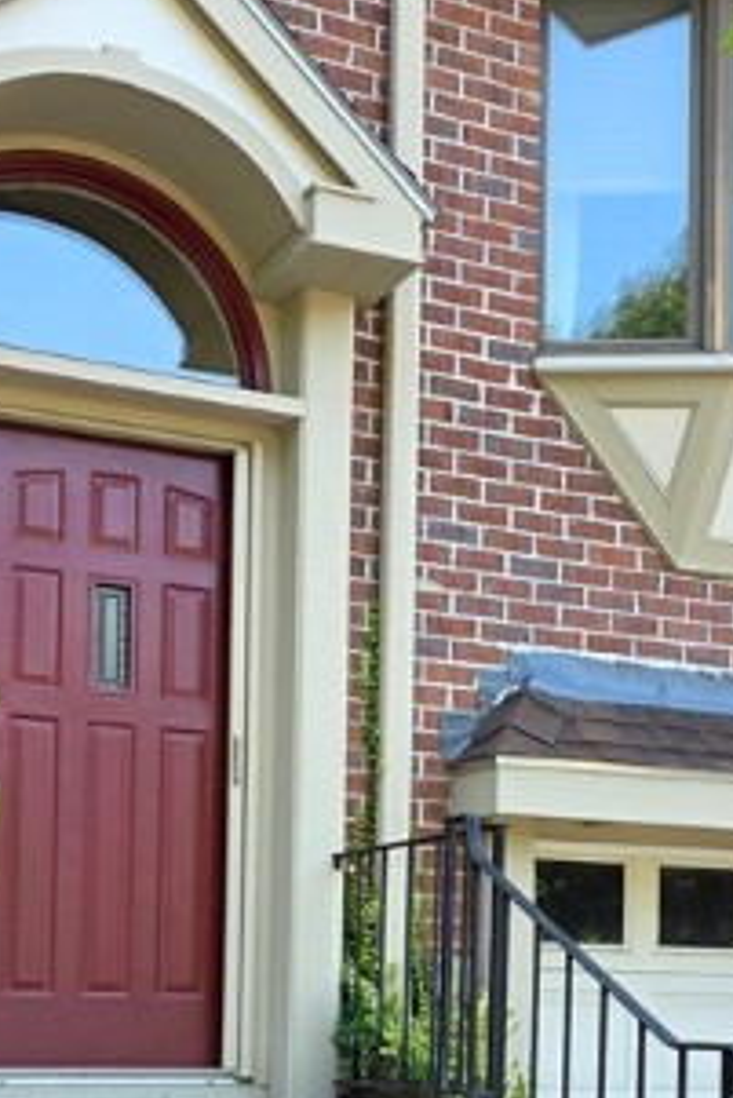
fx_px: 1861
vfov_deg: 31.9
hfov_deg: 22.3
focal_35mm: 61
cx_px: 408
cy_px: 905
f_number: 1.7
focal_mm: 6.3
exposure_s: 1/180
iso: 32
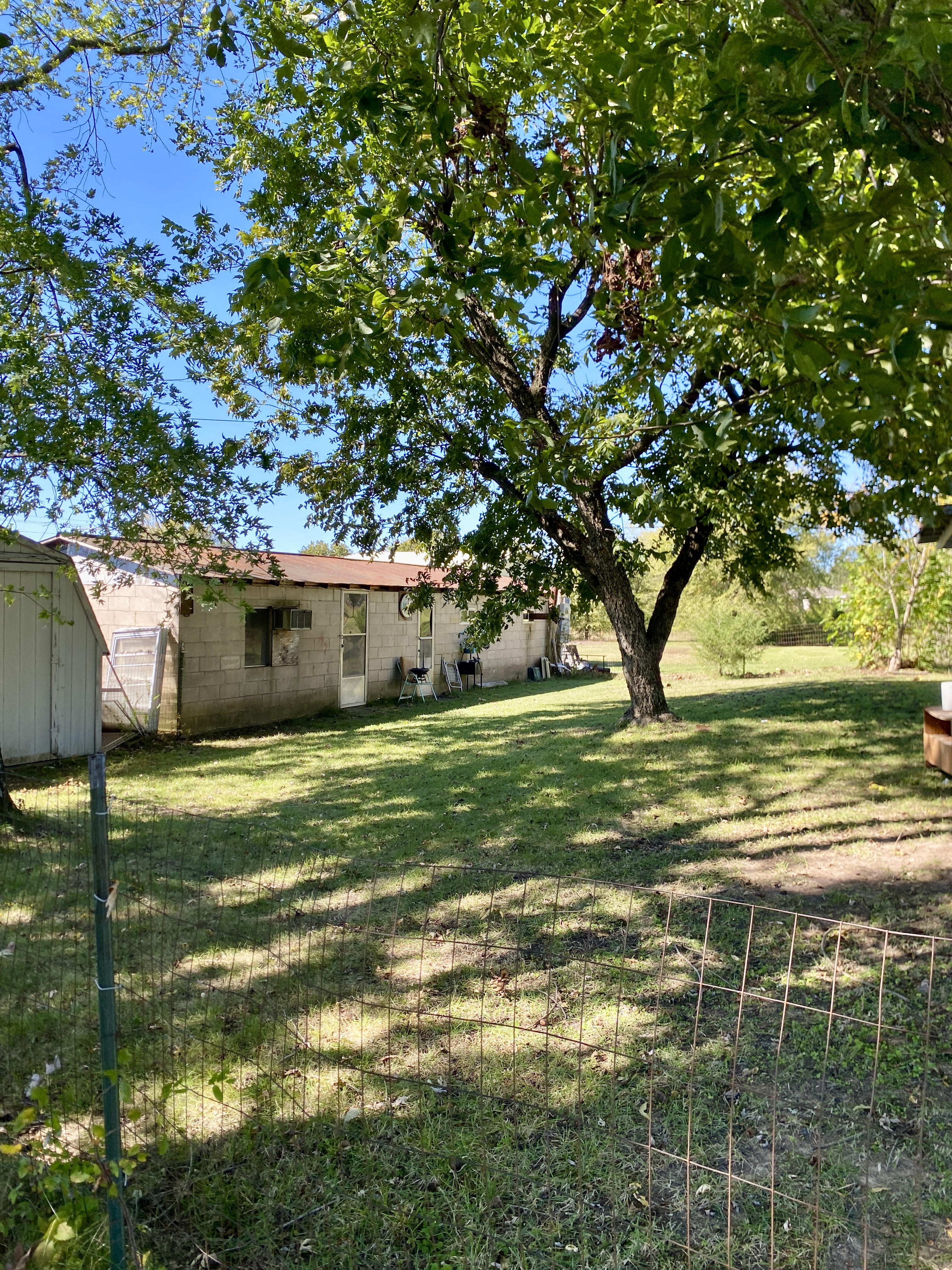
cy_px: 635
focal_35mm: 26
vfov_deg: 67.3
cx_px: 476
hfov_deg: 53.1
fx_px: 953
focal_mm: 4.25
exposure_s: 1/345
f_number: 1.8
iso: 32
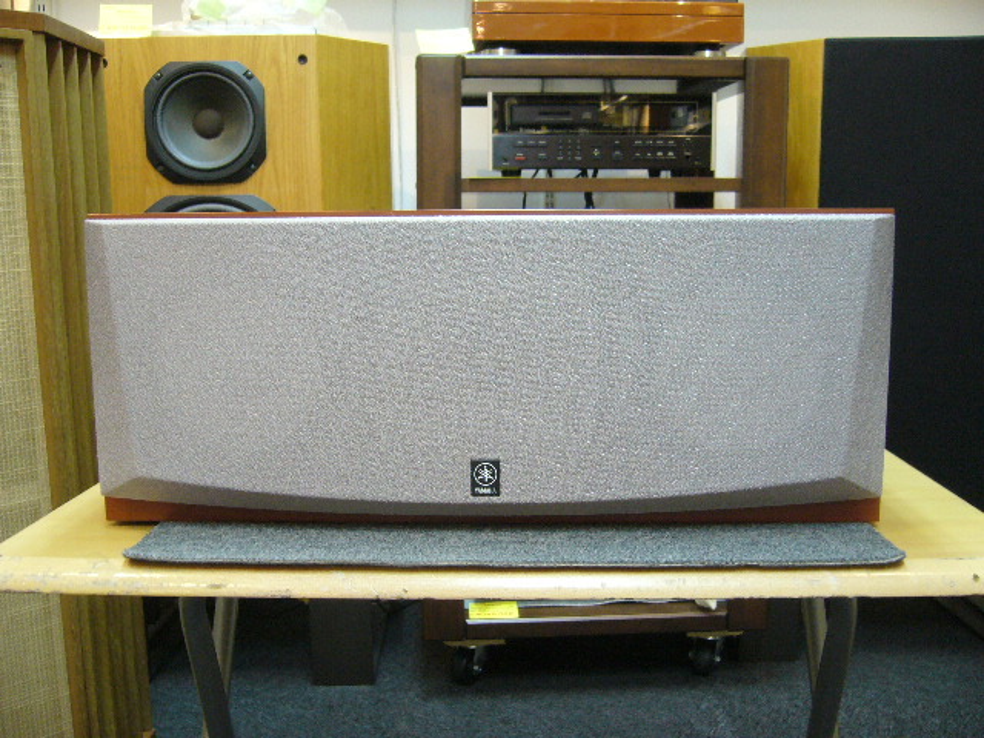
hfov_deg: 52.6
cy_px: 369
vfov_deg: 40.7
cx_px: 492
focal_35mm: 35
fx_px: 995
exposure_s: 1/10
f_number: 2.8
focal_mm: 5.8
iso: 200
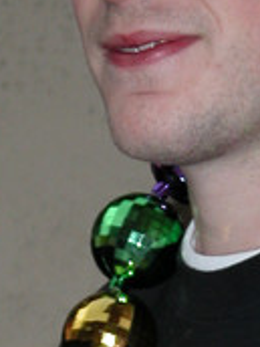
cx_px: 236
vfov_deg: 3.7
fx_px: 5308
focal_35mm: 530
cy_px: 565
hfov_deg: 2.8
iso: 100
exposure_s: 1/125
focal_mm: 29.5
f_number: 3.7
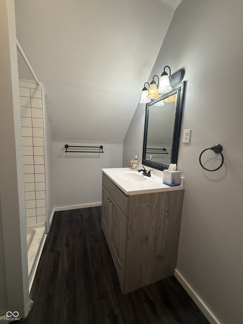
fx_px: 131
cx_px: 122
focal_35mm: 14
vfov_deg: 102.1
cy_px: 162
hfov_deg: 85.7
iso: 320
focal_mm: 2.22
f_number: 2.2
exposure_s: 1/120
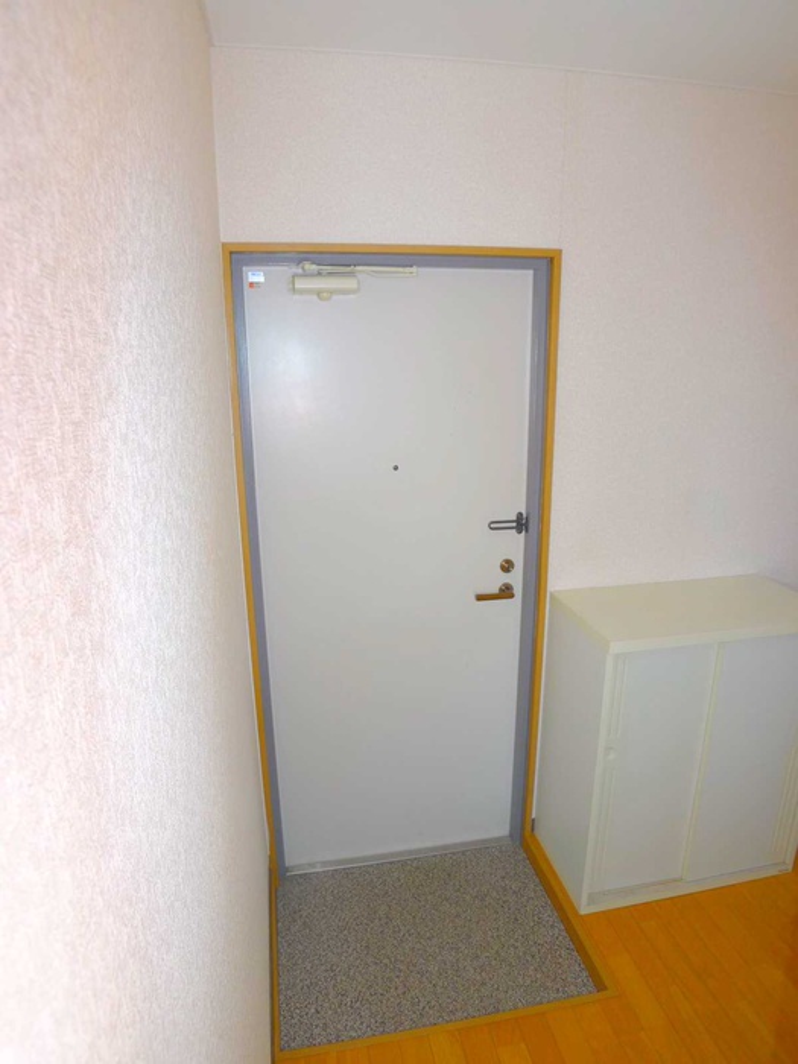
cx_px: 399
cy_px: 532
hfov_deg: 49.7
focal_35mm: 28
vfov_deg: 63.4
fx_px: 861
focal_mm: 6
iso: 100
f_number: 2.1
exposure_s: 1/60
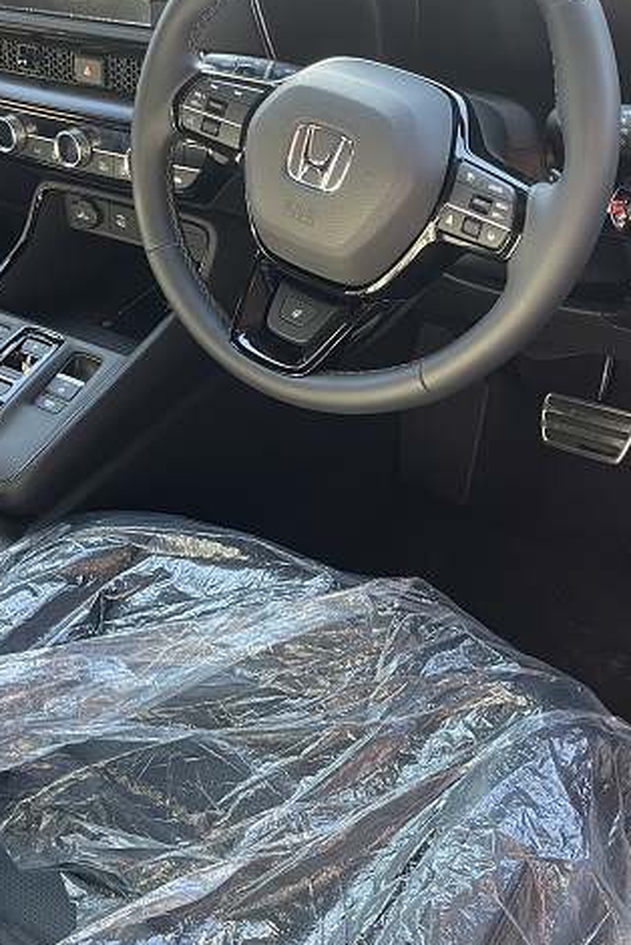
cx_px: 183
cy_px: 368
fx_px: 1208
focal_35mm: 46
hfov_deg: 29.0
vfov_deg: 42.5
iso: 125
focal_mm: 5.1
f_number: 1.6
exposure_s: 1/96
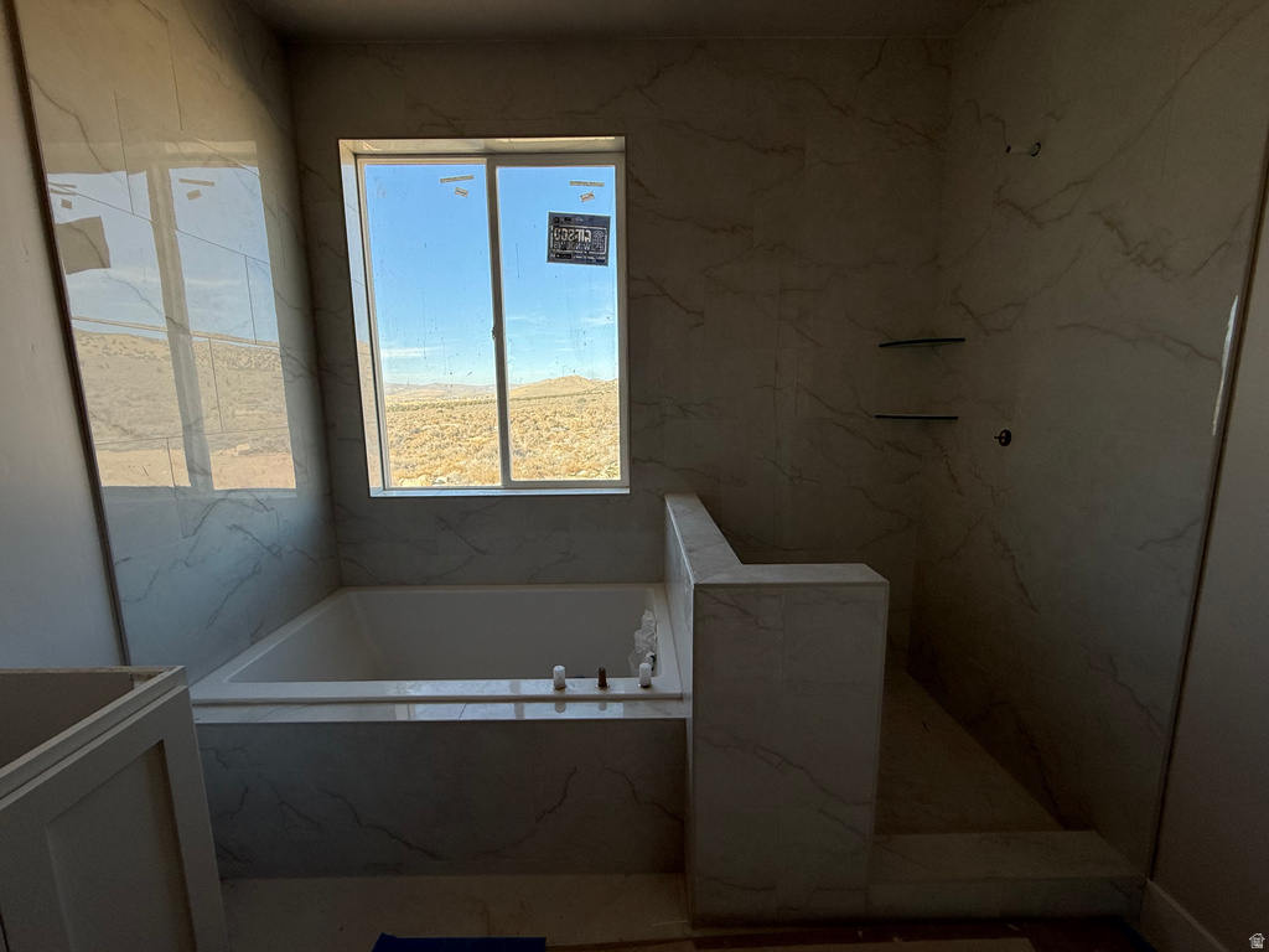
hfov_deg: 102.1
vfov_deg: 85.7
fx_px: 513
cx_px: 634
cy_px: 476
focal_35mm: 14
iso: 64
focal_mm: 2.22
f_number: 2.2
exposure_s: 1/342
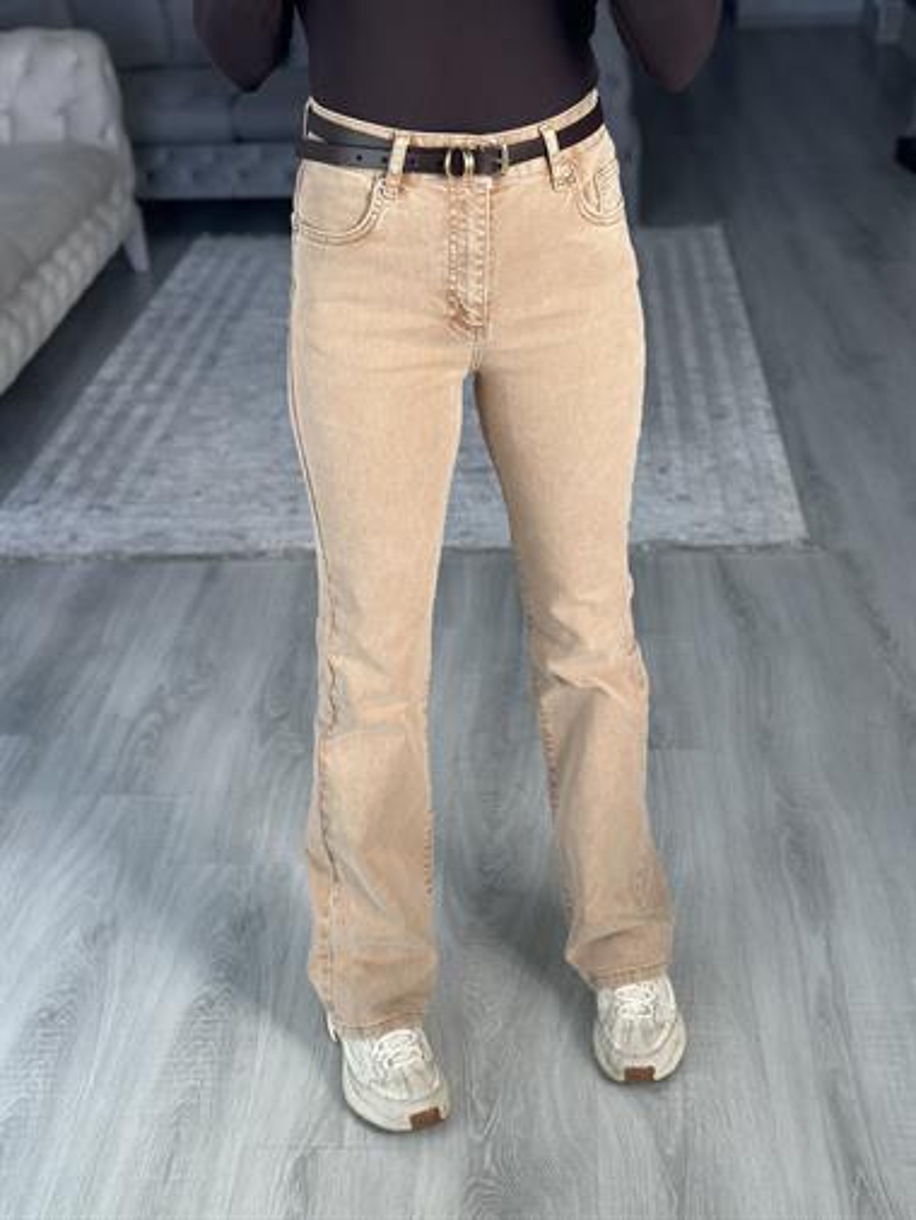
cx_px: 458
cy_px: 610
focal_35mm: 48
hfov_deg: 30.3
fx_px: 1692
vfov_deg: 39.6
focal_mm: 6.86
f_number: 1.78
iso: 80
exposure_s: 1/128
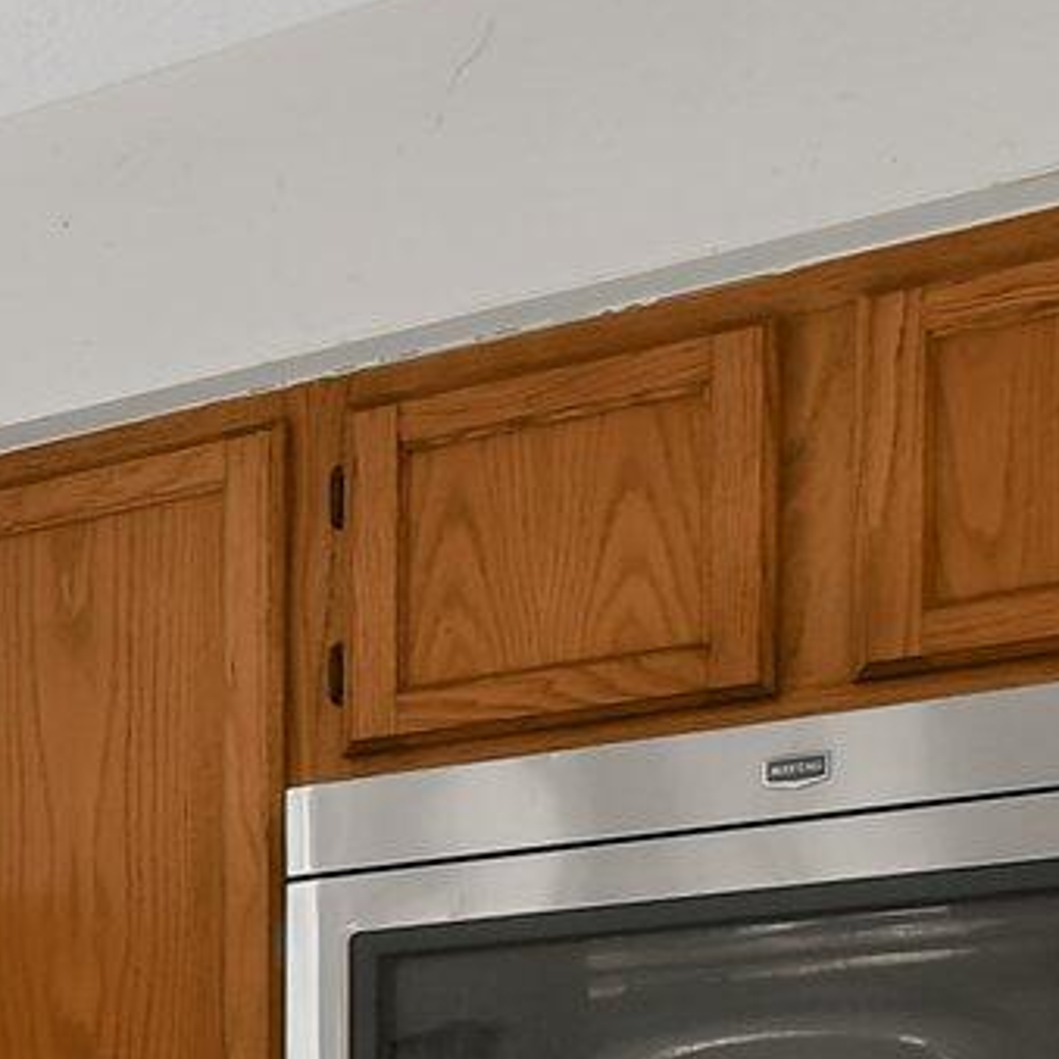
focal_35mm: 77
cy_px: 1395
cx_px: -1078
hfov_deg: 16.7
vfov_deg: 20.4
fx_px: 2665
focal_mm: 10
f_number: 7.1
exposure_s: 1/25
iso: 400
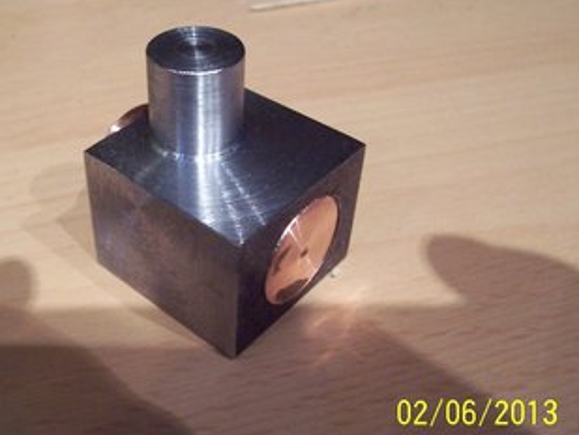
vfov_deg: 32.9
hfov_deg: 42.6
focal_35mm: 44
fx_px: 736
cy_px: 210
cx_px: 221
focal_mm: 5.6
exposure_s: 1/10
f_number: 2.7
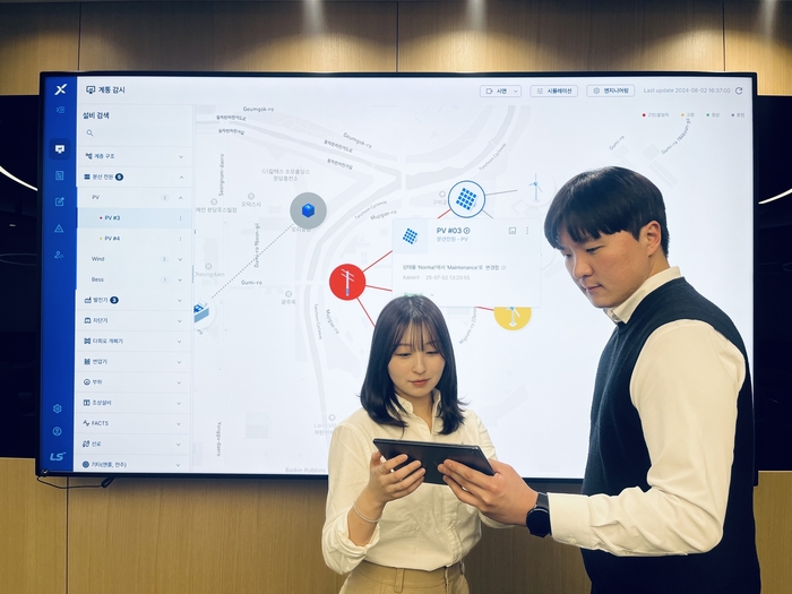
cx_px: 396
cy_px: 297
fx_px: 595
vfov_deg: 53.1
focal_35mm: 26
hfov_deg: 67.3
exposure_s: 1/120
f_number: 1.6
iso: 40
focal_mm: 5.1
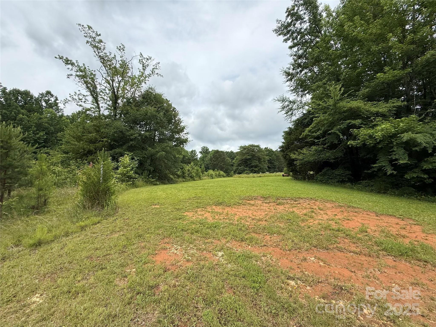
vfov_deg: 85.7
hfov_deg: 102.1
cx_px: 218
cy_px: 164
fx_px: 176
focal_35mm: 14
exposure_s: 1/1464
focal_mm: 2.22
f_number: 2.2
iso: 50
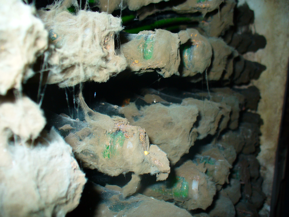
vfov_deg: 38.7
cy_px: 108
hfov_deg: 50.1
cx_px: 144
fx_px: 309
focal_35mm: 37
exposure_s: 1/30
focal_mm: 6.1
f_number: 2.8
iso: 80
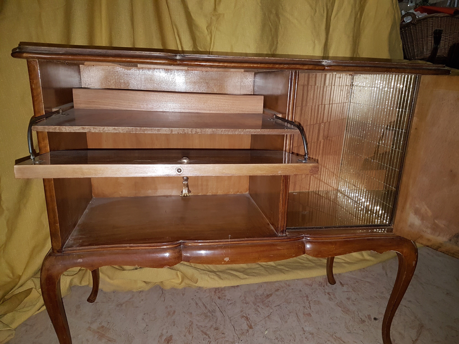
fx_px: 345
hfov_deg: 67.3
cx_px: 230
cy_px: 172
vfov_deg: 53.1
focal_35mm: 26
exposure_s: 1/31
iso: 160
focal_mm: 4.2
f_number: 1.7
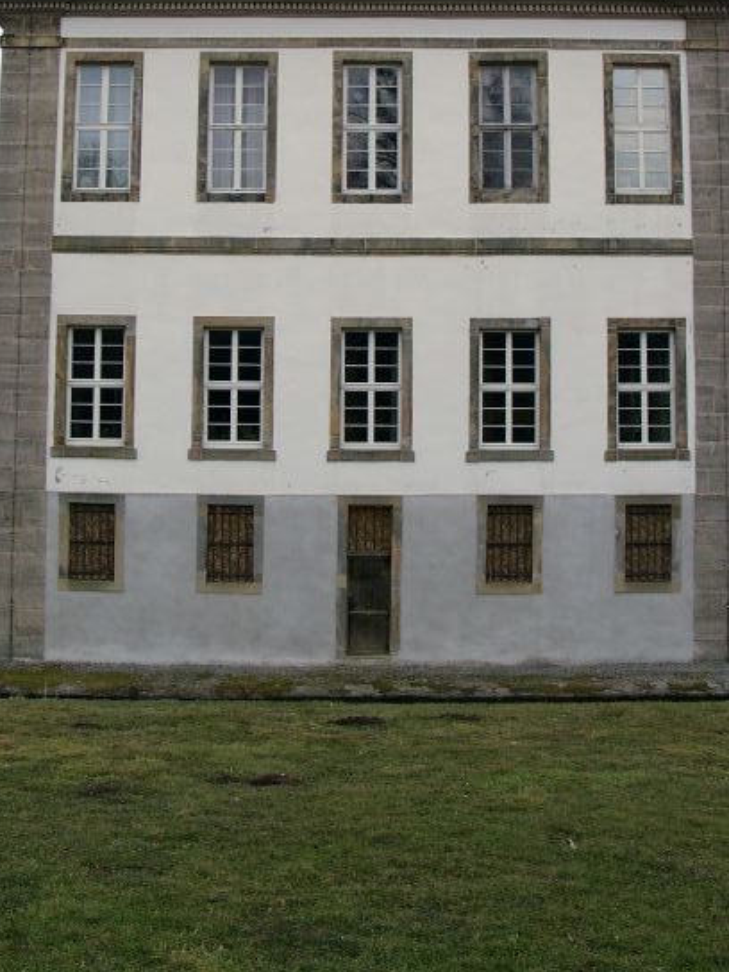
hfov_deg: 29.1
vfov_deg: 37.4
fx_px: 1404
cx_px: 364
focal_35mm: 50
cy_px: 259
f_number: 4
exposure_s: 1/405
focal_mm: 7.13
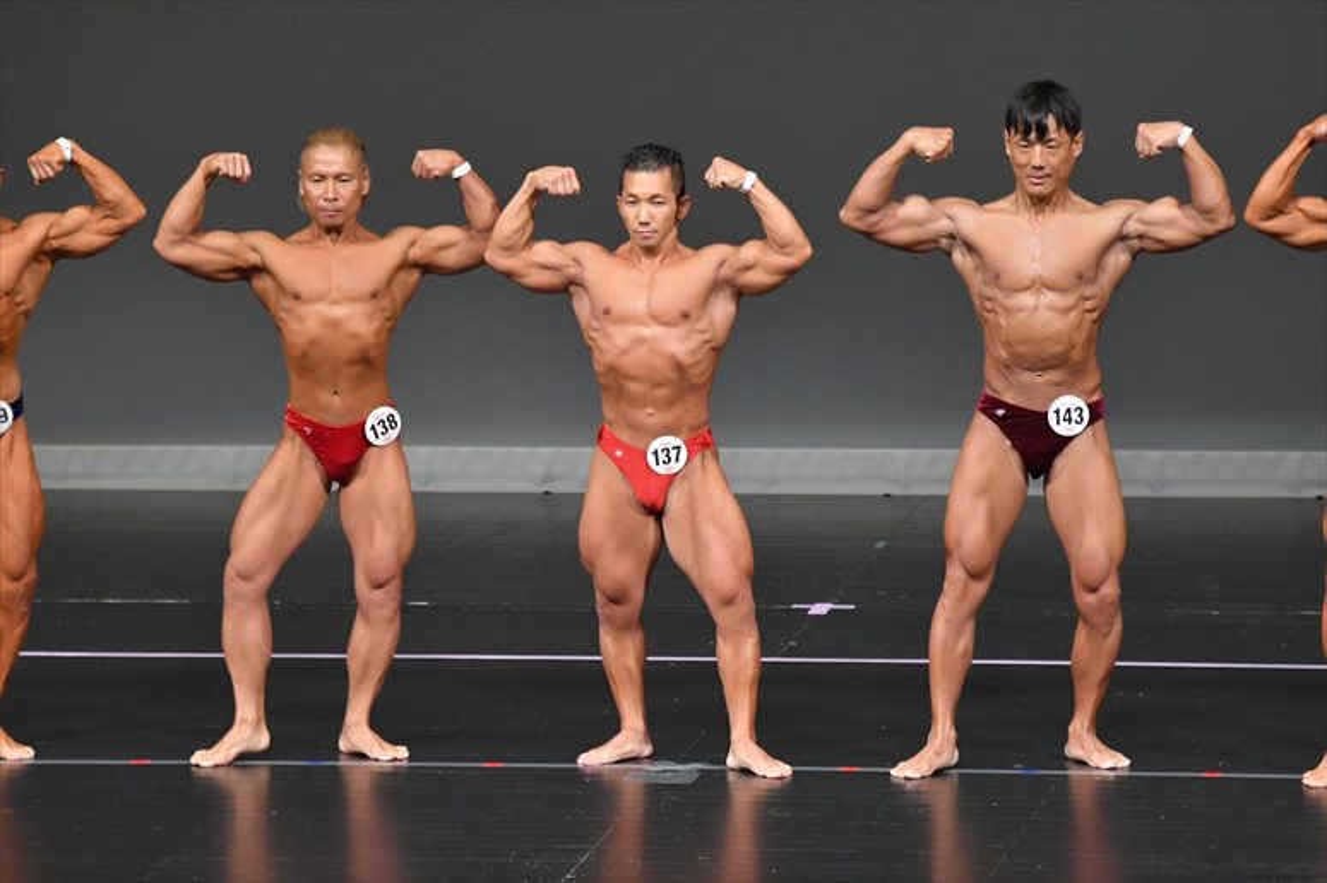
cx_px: 664
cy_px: 442
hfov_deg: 6.5
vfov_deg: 4.4
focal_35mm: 315
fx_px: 11606
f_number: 5.6
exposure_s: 1/400
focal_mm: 210
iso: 4000
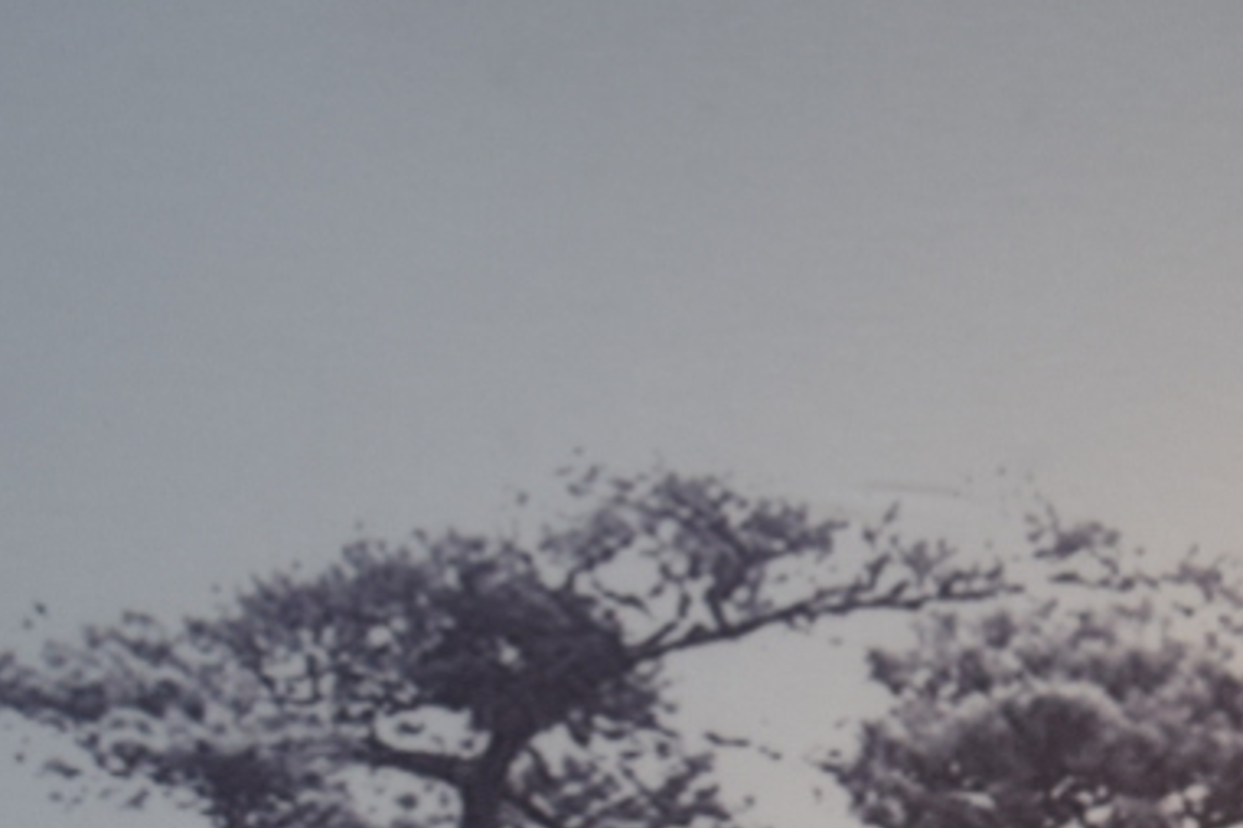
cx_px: 1612
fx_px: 7492
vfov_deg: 6.2
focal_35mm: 217
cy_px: 1679
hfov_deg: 9.3
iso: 400
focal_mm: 34
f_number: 4.5
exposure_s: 1/60
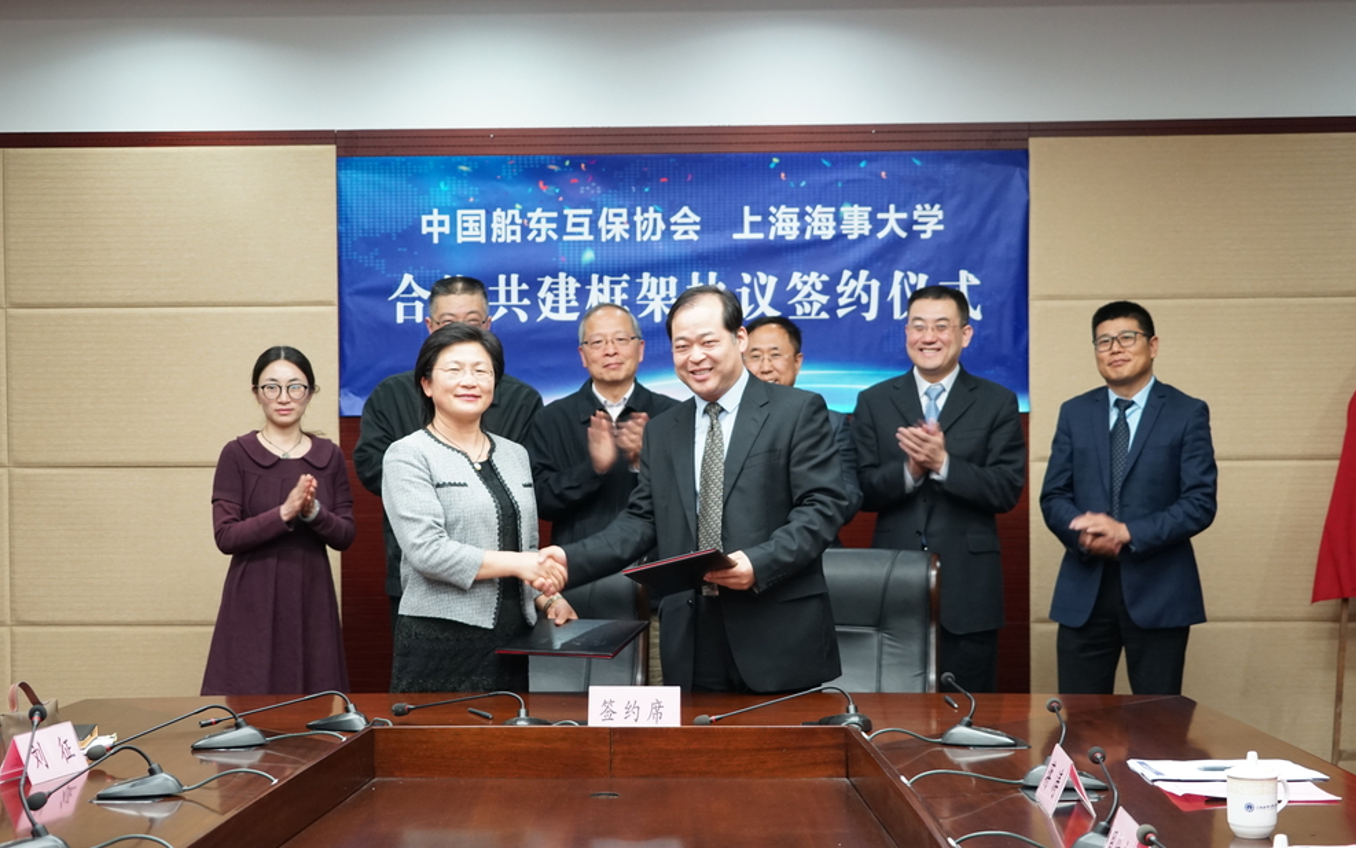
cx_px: 675
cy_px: 447
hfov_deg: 32.5
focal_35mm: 63
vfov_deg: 20.6
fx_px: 2328
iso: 1600
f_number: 5
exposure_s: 1/15
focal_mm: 61
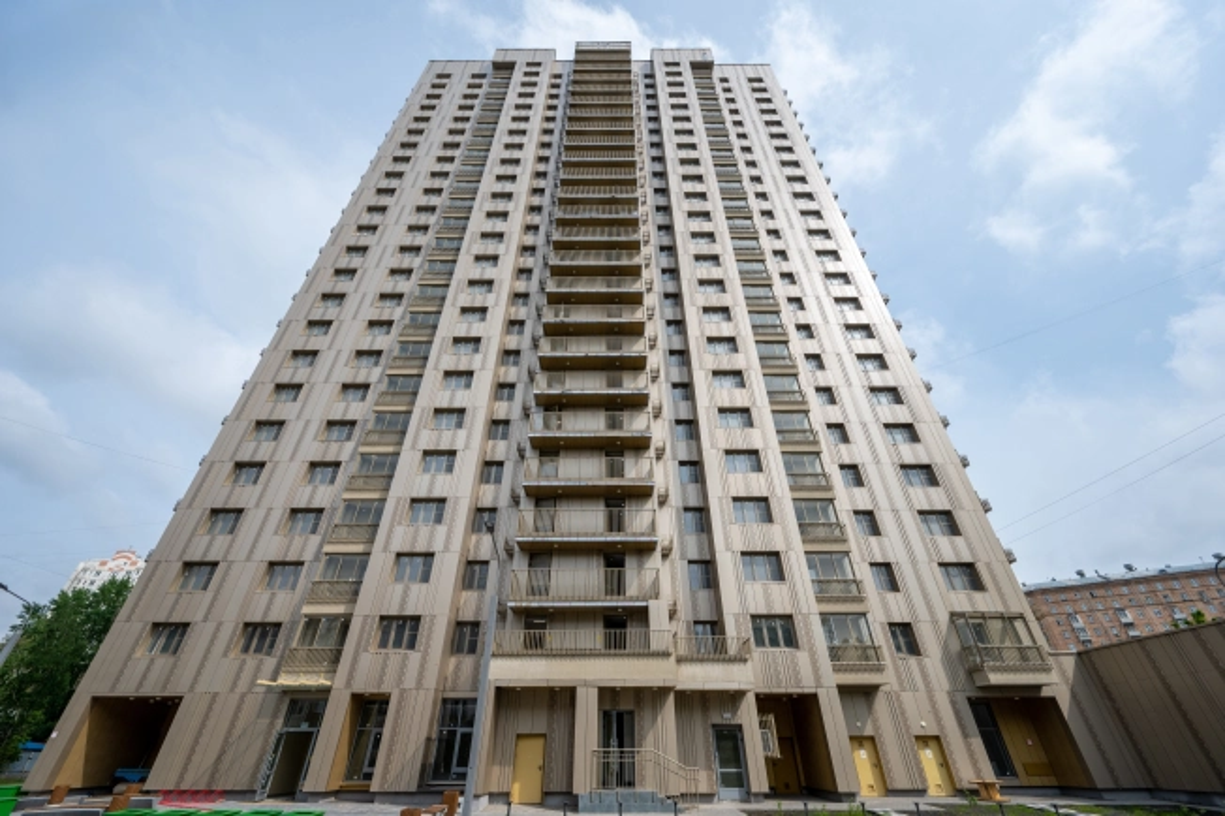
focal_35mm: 14
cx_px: 612
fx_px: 476
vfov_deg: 81.1
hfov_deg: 104.3
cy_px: 408
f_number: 8
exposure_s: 1/800
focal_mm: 14
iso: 200
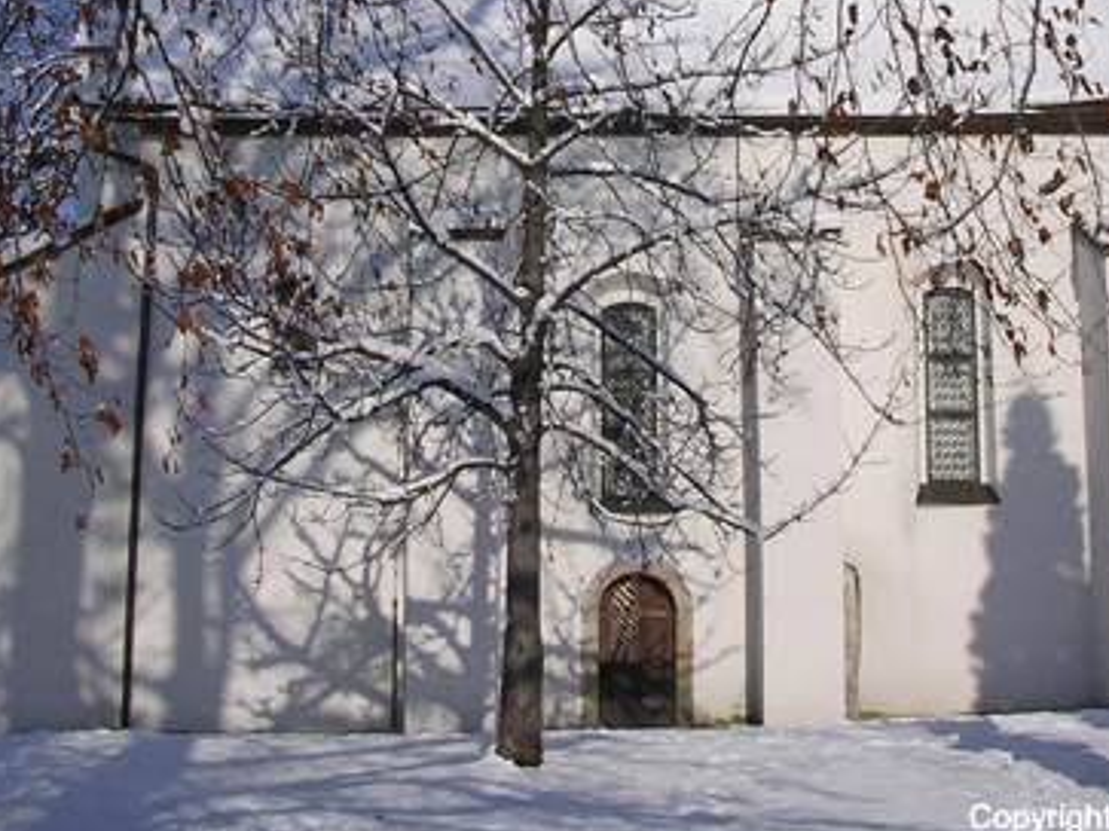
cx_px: 568
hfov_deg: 29.0
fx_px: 2146
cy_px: 107
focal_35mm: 67
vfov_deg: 21.5
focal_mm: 5.8
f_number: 5.6
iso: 100
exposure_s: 1/695
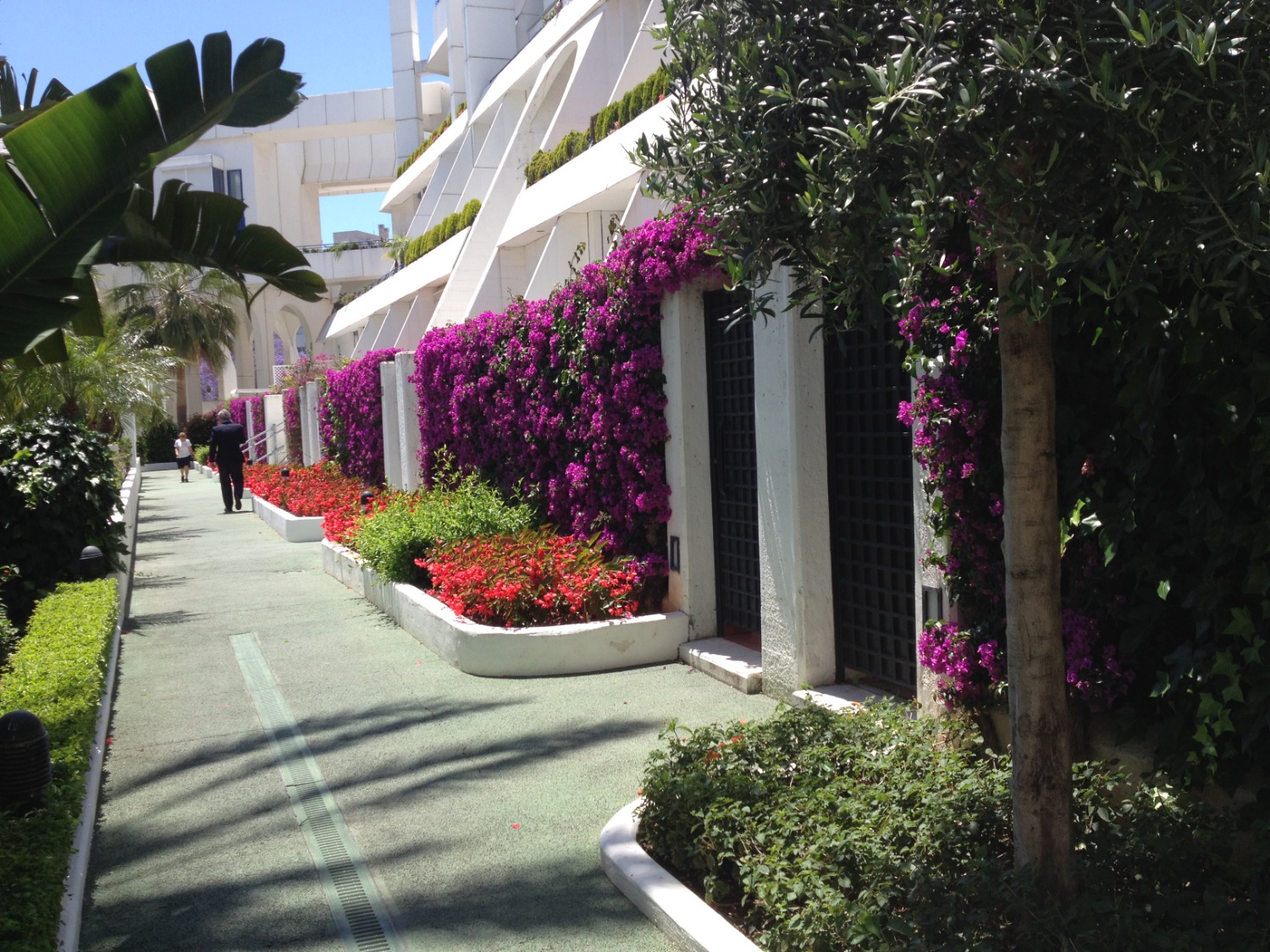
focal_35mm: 35
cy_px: 476
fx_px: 1284
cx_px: 635
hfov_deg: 52.6
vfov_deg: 40.7
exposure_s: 1/1004
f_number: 2.4
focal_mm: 4.28
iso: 50
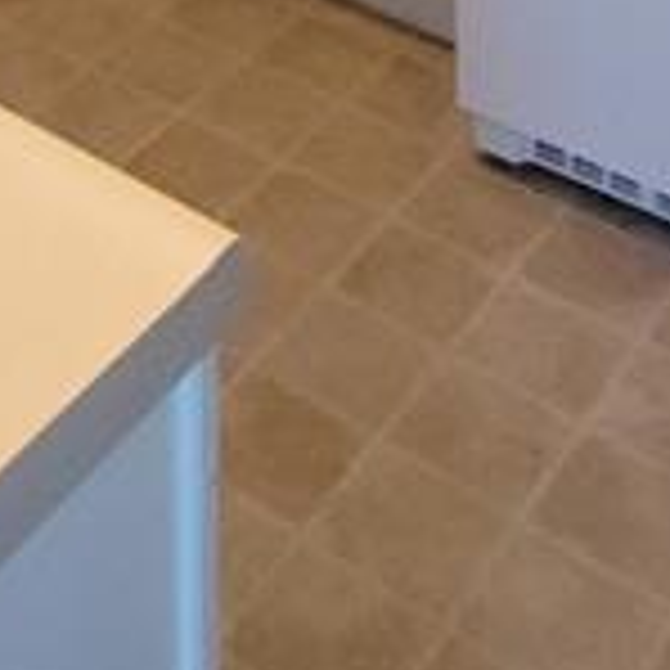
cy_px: -1027
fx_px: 1730
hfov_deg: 20.9
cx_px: -49
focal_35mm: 79
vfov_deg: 13.7
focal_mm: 2.2
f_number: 2.2
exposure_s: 1/60
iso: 400
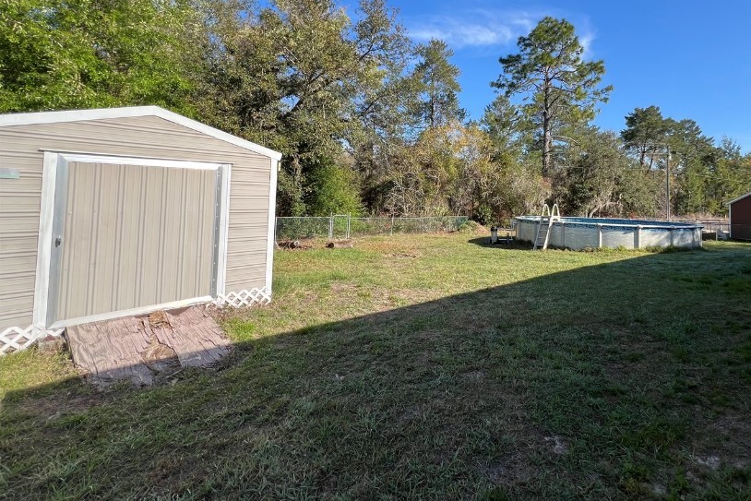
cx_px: 471
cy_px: 180
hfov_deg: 91.3
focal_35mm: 17
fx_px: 355
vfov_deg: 69.0
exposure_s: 1/732
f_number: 1.8
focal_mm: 1.57
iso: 32
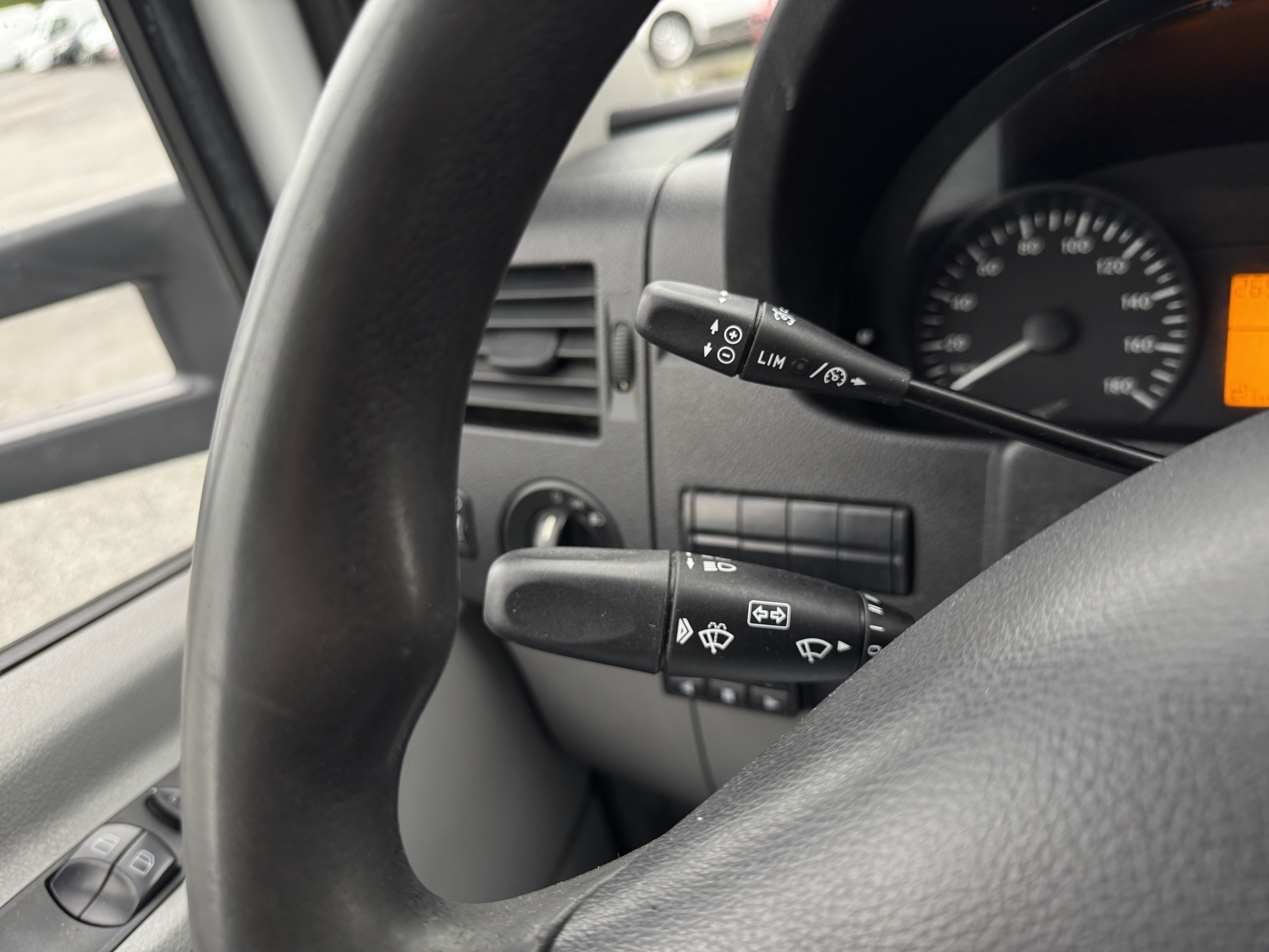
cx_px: 634
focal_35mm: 24
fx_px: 880
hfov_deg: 71.6
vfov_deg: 56.8
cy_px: 476
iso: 200
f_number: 1.78
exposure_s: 1/121
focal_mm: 6.76
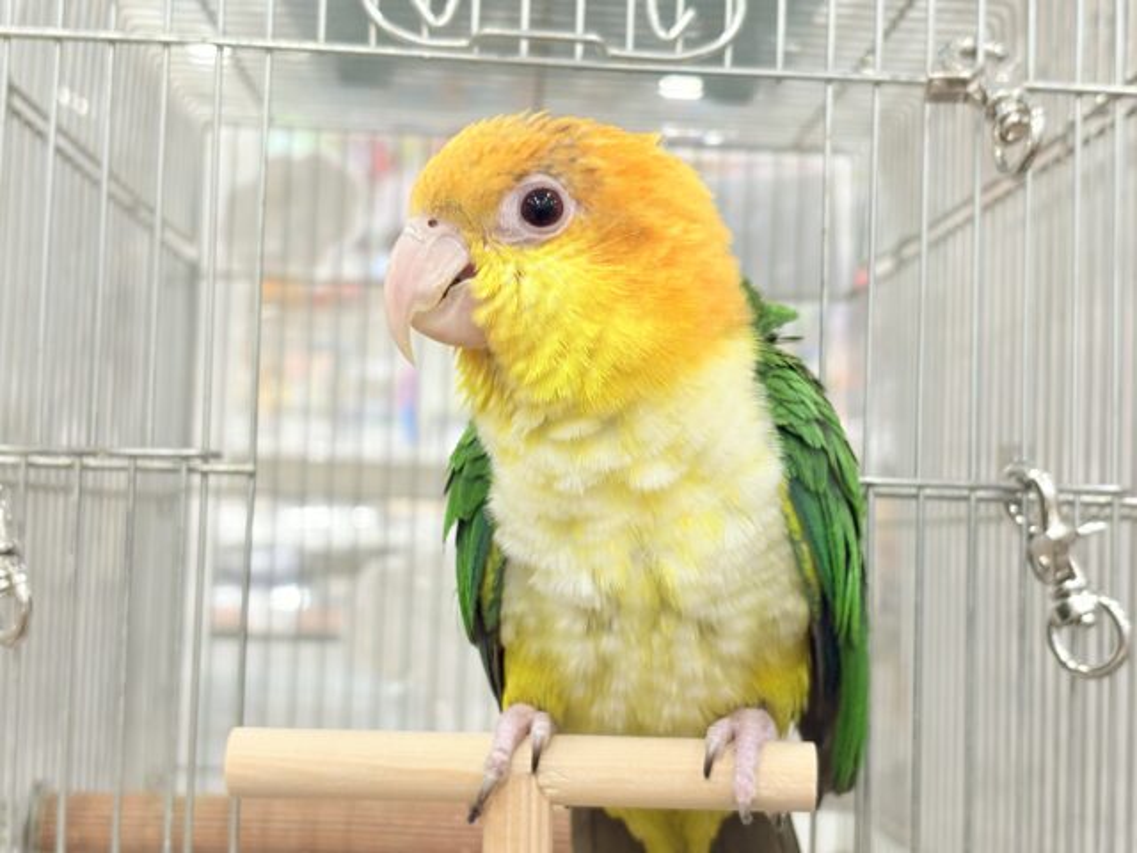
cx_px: 568
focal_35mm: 52
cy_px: 426
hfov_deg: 36.8
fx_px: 1708
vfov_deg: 28.0
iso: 80
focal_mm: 5.96
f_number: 1.6
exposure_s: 1/50
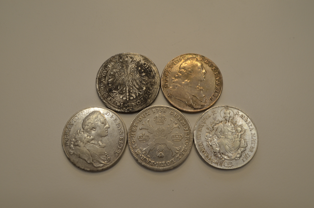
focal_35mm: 33
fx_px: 287
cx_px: 157
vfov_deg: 39.8
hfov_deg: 57.3
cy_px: 104
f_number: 8
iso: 280
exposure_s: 1/60
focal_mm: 22
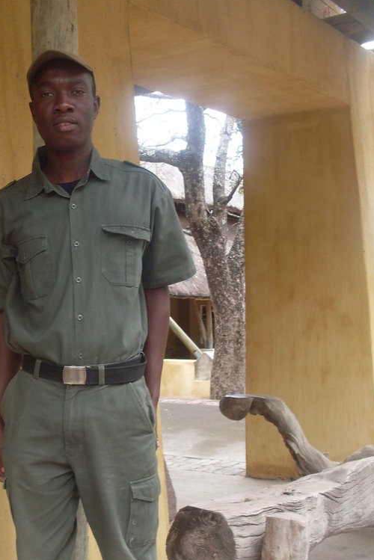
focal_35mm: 54
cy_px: 378
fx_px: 841
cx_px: 90
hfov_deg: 24.8
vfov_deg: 36.4
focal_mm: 6.3
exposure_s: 1/90
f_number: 2.8
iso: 80
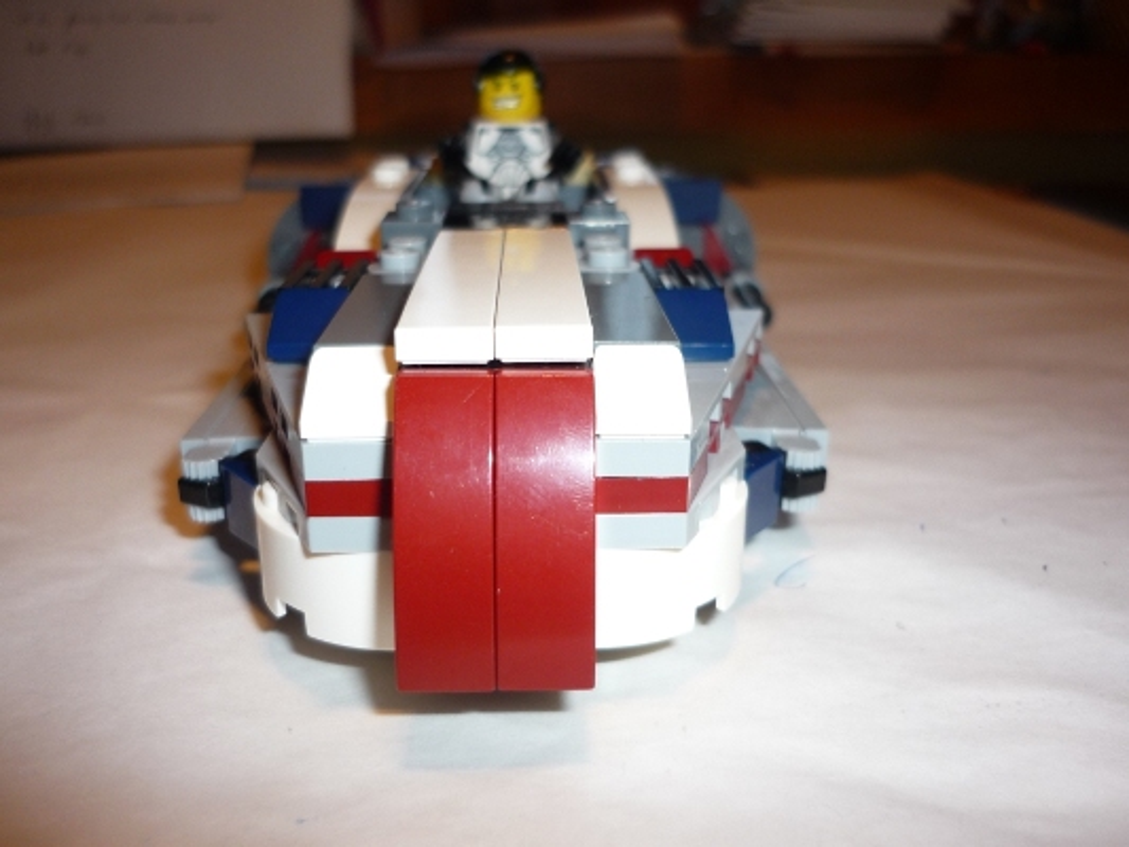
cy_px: 424
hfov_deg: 55.3
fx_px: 1077
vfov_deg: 43.0
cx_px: 564
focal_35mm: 33
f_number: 2.8
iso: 100
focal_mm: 5.5
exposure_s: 1/30
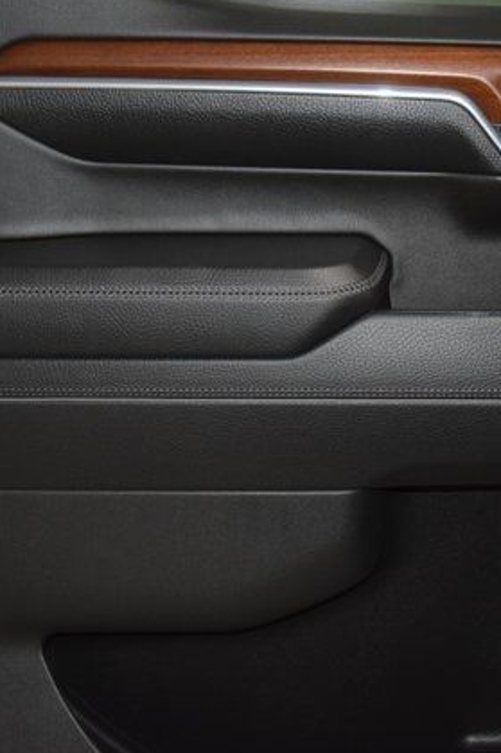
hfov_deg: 24.1
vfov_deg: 36.3
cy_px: 376
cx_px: 429
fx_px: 1149
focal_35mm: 55
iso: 2500
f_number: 3.8
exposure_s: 1/125
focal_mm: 24
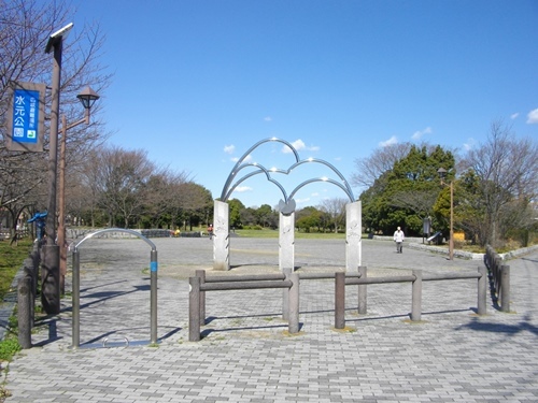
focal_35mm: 32
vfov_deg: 44.2
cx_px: 269
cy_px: 202
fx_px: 497
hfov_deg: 56.8
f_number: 5.5
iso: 100
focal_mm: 5.7
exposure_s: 1/400
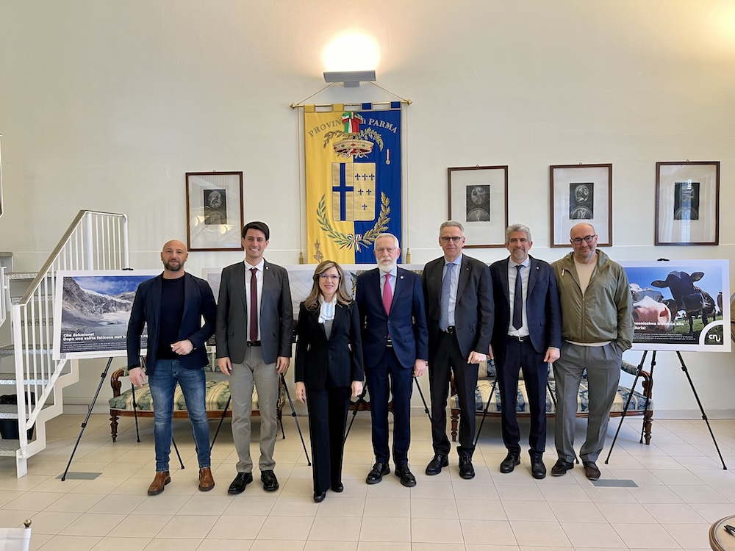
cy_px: 276
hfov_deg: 67.3
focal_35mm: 26
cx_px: 368
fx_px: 552
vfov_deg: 53.1
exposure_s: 1/50
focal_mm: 5.1
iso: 64
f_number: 1.6
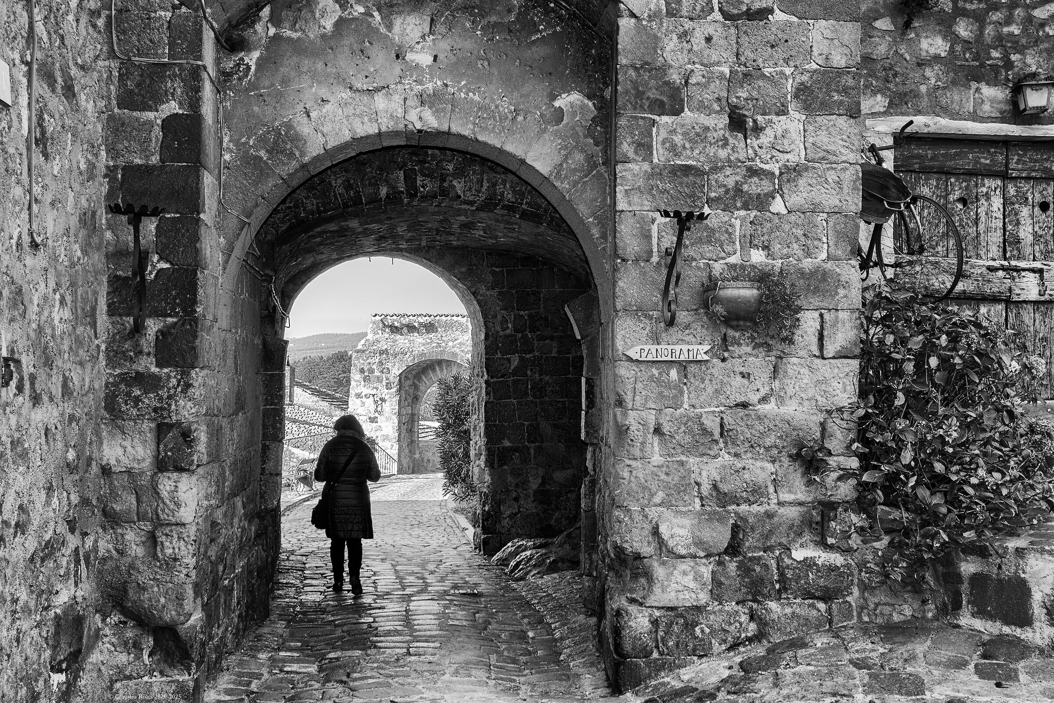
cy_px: 352
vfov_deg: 34.2
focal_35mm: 39
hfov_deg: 49.6
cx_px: 527
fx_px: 1142
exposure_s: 1/60
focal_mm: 26
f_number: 7.1
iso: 100
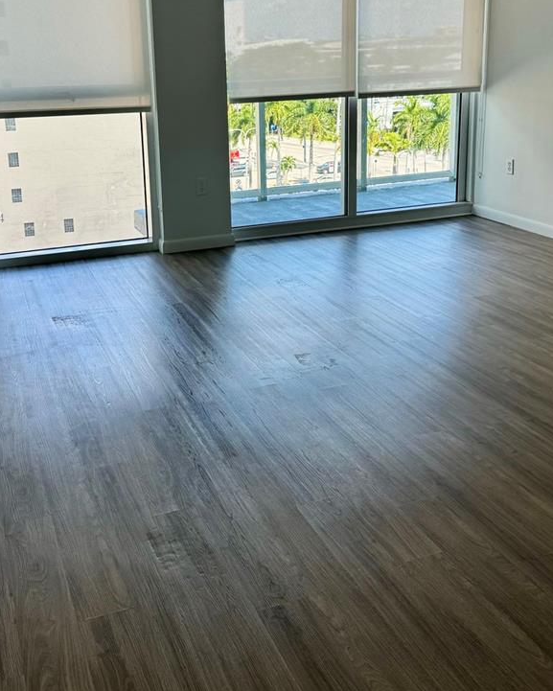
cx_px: 259
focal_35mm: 39
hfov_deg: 38.2
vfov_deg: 45.9
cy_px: 218
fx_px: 798
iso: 80
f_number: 1.78
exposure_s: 1/439
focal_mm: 6.86
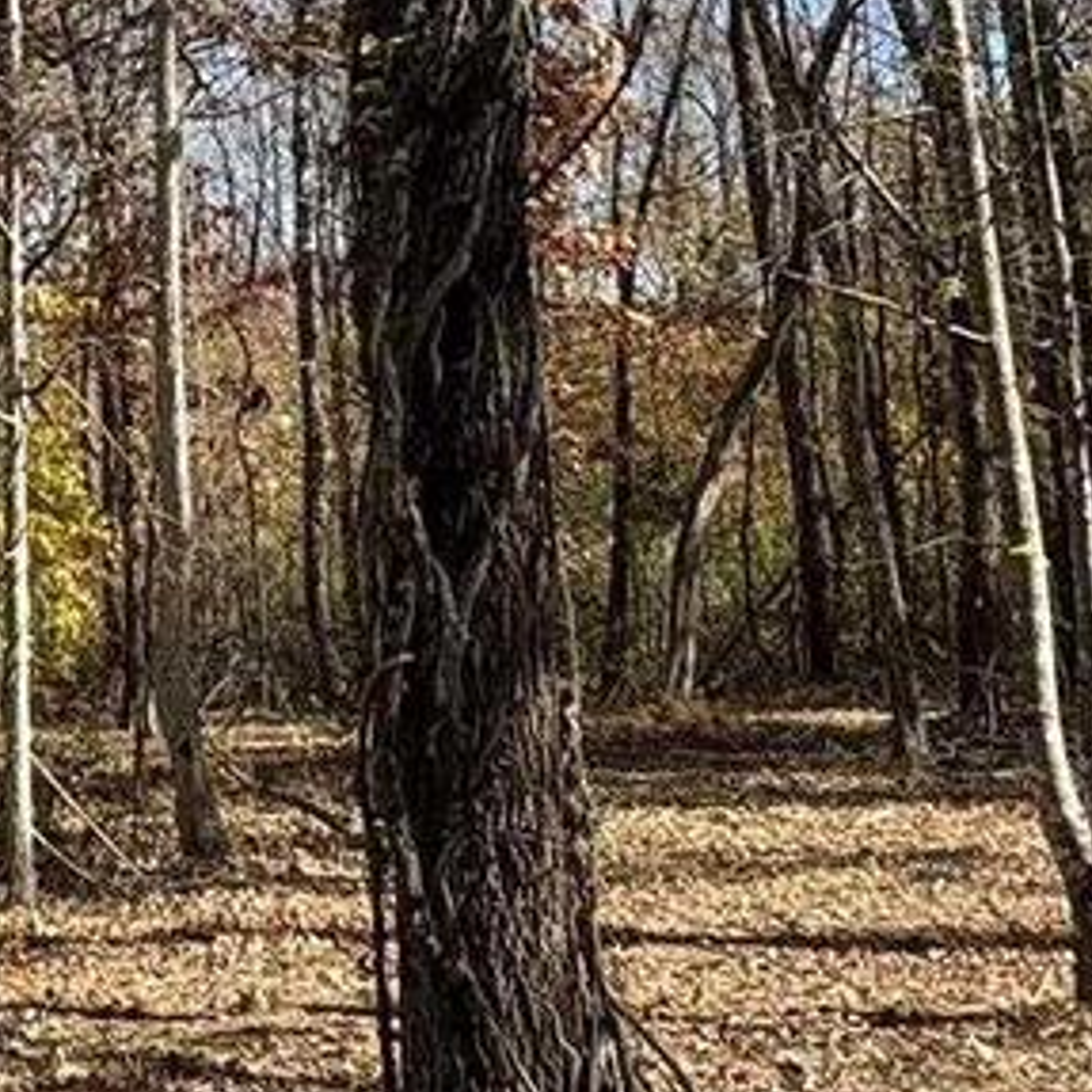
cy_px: -221
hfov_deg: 25.0
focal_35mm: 62
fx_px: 2213
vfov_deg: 25.0
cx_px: -217
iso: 40
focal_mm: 2.22
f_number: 2.2
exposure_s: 1/652
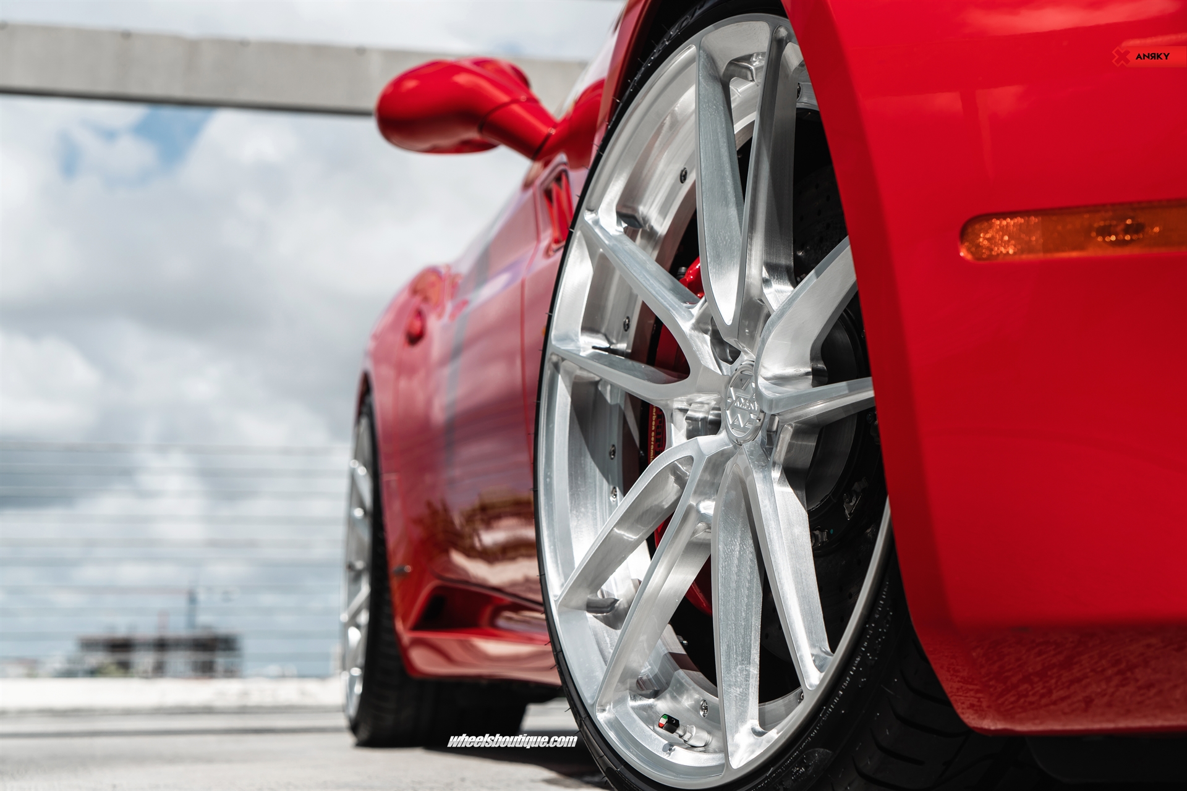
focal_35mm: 63
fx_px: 2077
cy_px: 396
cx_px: 594
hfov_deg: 31.9
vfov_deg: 21.6
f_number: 6.3
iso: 250
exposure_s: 1/640
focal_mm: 63
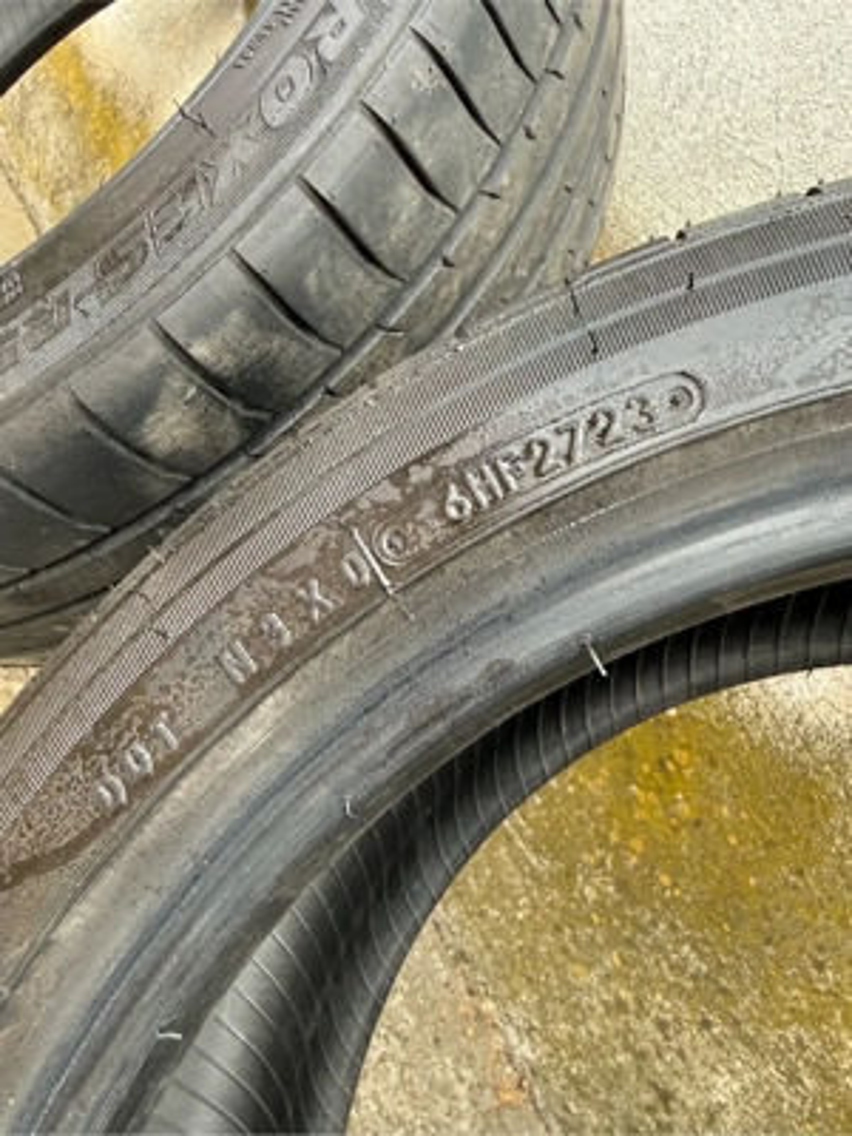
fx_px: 788
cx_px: 426
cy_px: 568
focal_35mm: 24
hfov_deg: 56.8
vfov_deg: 71.6
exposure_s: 1/99
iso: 125
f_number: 2.2
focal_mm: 2.22
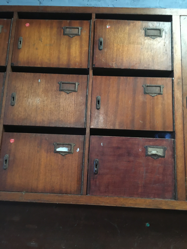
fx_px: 209
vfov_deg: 61.7
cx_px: 94
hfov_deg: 48.2
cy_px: 124
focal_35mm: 29
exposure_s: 1/17
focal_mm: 4.15
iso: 400
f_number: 2.2
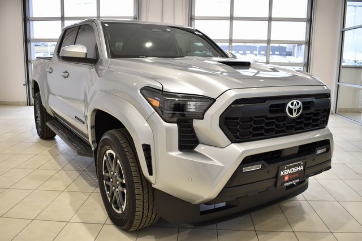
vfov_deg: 43.6
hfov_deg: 61.9
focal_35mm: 30
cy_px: 120
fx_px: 302
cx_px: 181
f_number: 3.8
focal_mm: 20
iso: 160
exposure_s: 1/30
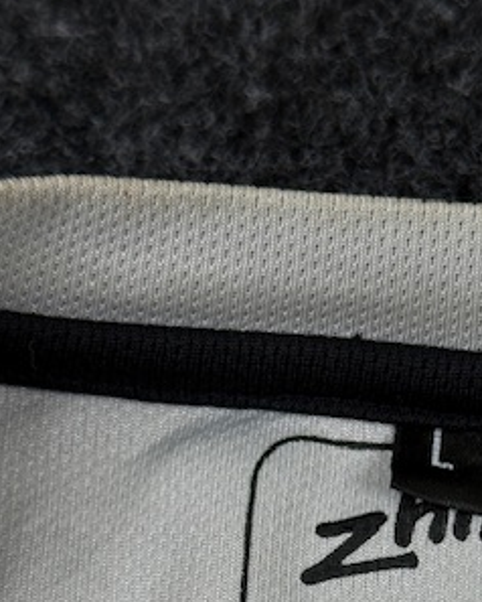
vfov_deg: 18.5
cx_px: 407
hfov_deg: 15.1
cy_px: 610
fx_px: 1799
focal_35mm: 101
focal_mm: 6.76
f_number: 1.78
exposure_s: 1/100
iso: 64
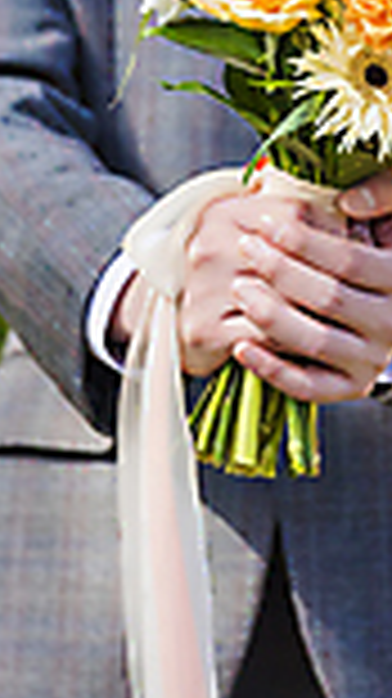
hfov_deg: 2.2
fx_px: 10013
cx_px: 399
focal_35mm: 541
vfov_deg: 4.0
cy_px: -176
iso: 400
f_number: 3.2
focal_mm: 200
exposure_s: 1/1000
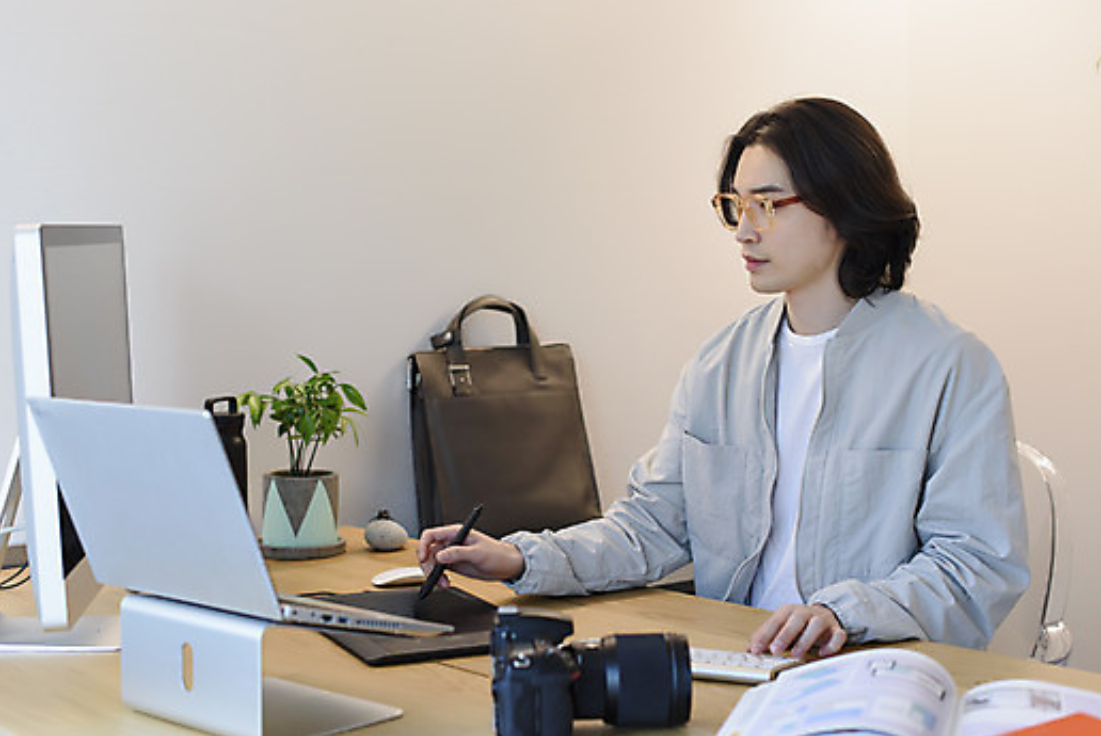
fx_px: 1775
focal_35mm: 58
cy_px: 331
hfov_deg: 34.5
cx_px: 564
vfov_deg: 23.4
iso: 800
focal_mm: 50
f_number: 2.8
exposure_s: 1/400
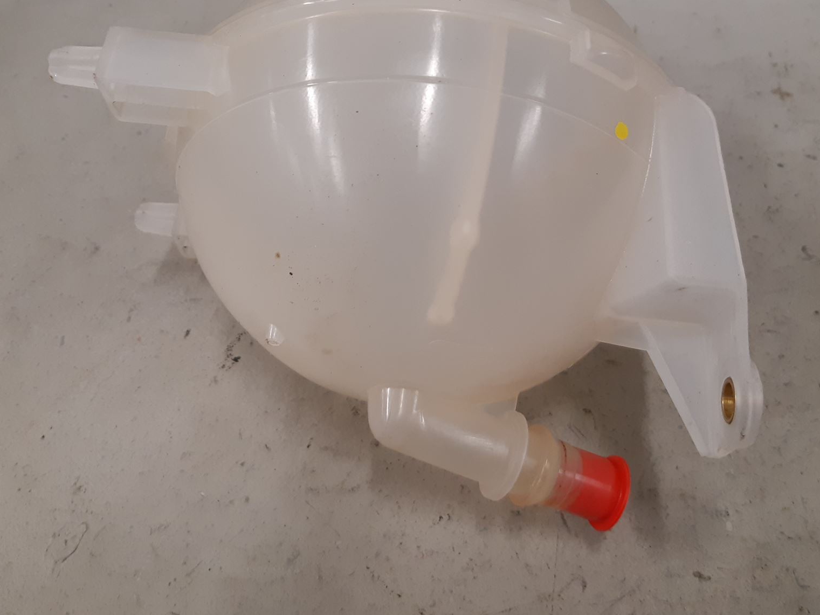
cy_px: 214
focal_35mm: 35
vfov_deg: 40.3
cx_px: 402
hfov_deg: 52.6
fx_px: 829
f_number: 1.7
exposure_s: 1/50
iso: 125
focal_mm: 3.93
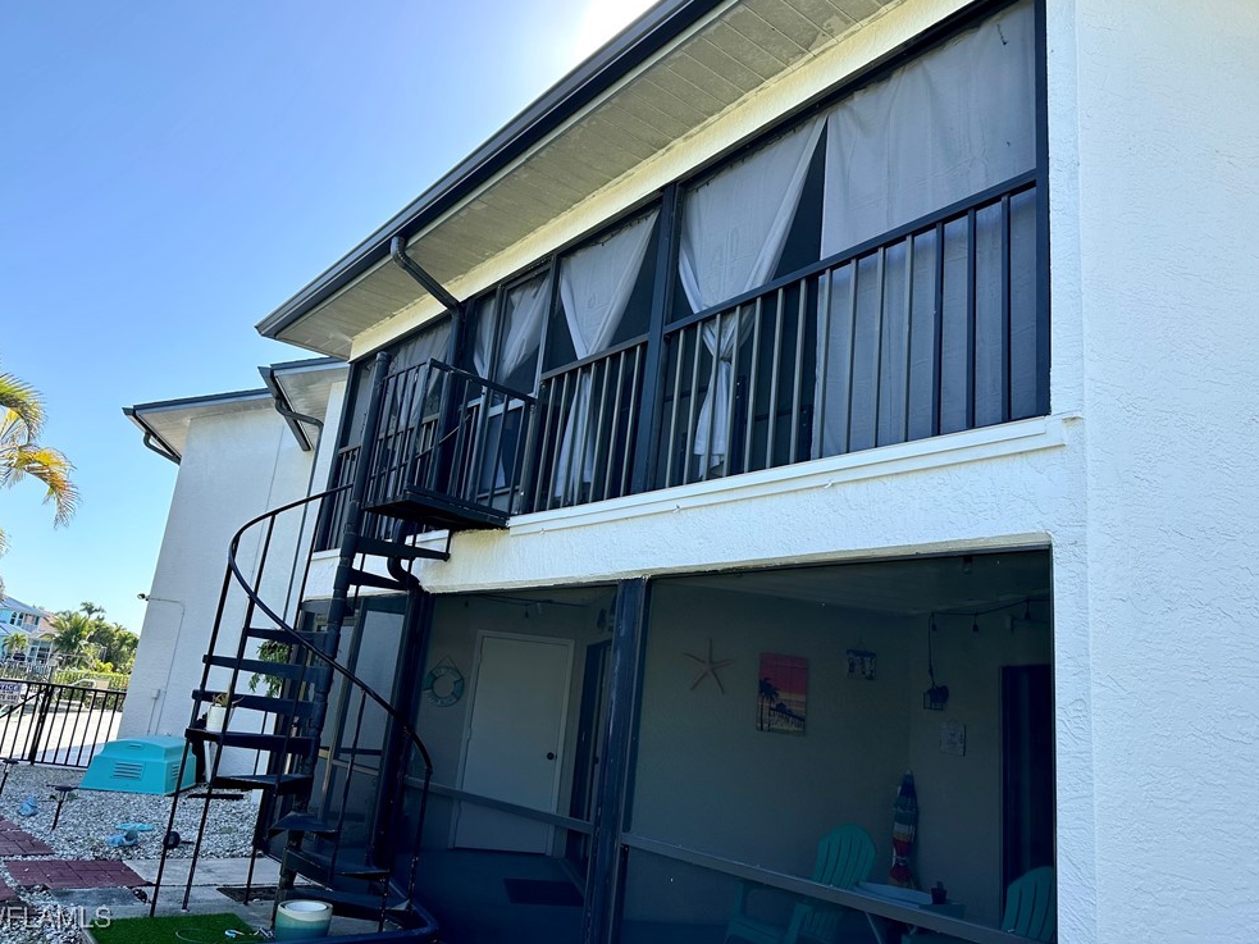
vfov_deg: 54.9
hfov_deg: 69.4
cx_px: 611
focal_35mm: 25
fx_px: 909
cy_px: 455
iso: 80
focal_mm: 6.86
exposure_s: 1/1692
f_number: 1.78
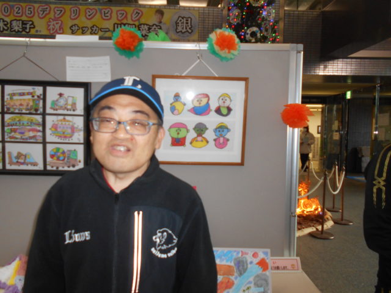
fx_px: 294
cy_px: 146
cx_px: 196
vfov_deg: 53.1
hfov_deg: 67.3
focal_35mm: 26
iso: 200
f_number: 3.2
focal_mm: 4.6
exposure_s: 1/25
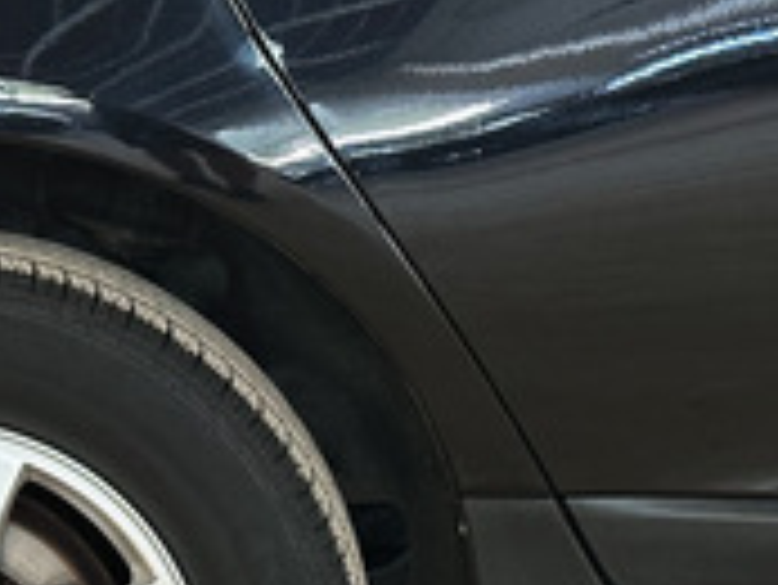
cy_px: 76
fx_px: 4048
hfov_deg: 11.0
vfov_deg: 8.2
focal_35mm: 180
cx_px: 261
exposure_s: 1/35
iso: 320
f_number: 1.8
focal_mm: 6.86
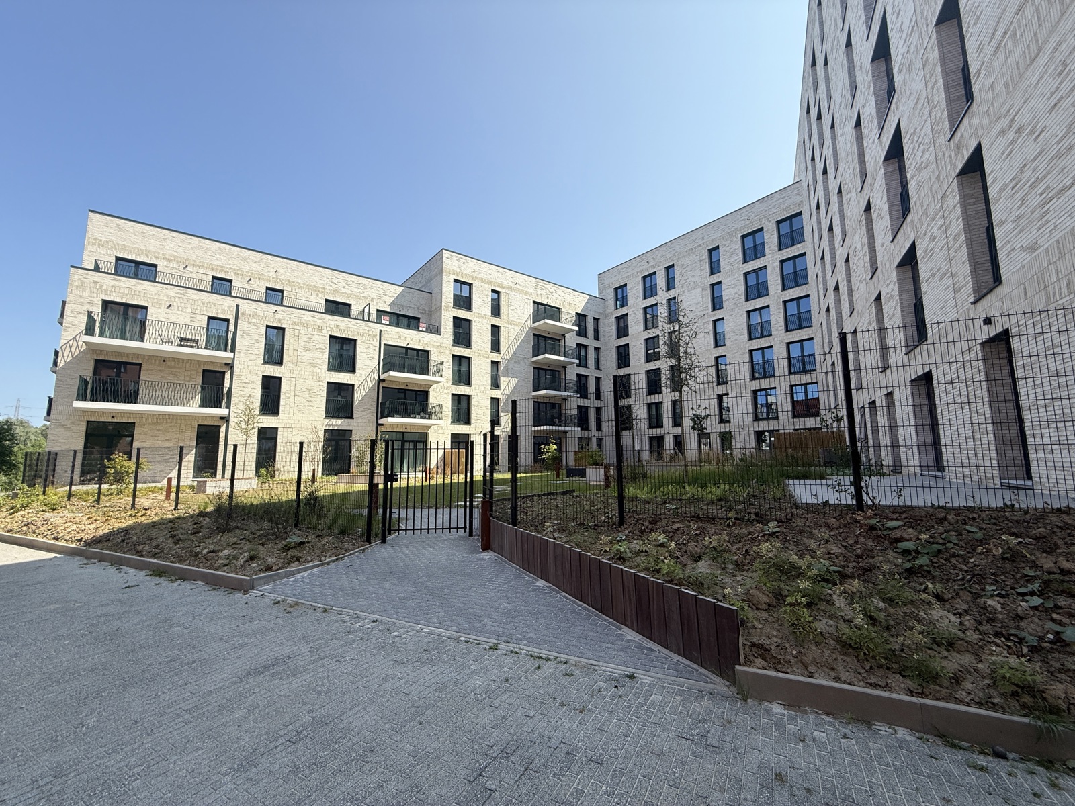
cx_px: 538
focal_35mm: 14
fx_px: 435
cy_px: 403
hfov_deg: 102.1
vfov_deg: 85.7
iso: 50
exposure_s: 1/1167
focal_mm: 2.22
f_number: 2.2
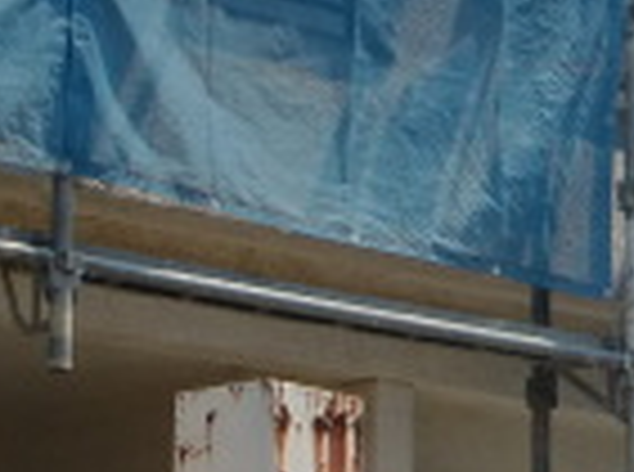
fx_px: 3160
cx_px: 737
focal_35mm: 173
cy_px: 139
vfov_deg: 8.5
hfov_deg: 11.3
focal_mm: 6.66
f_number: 3.9
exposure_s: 1/640
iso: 64
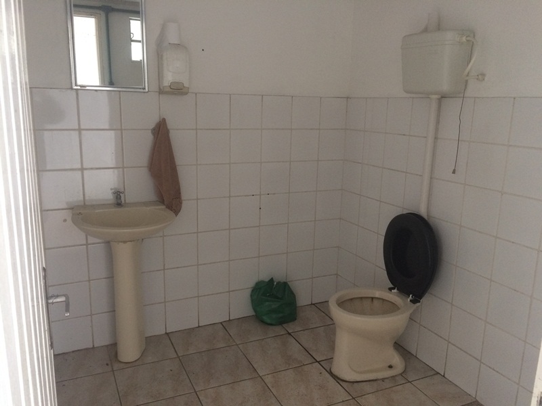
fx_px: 454
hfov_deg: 61.7
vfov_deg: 48.2
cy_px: 203
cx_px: 271
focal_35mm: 29
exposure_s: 1/30
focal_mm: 4.15
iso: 125
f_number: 2.2
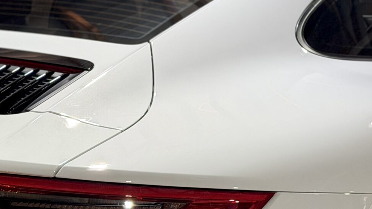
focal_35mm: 138
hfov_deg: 15.3
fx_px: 1361
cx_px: 5
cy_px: 209
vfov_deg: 8.7
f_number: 1.78
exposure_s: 1/50
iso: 125
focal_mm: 6.76
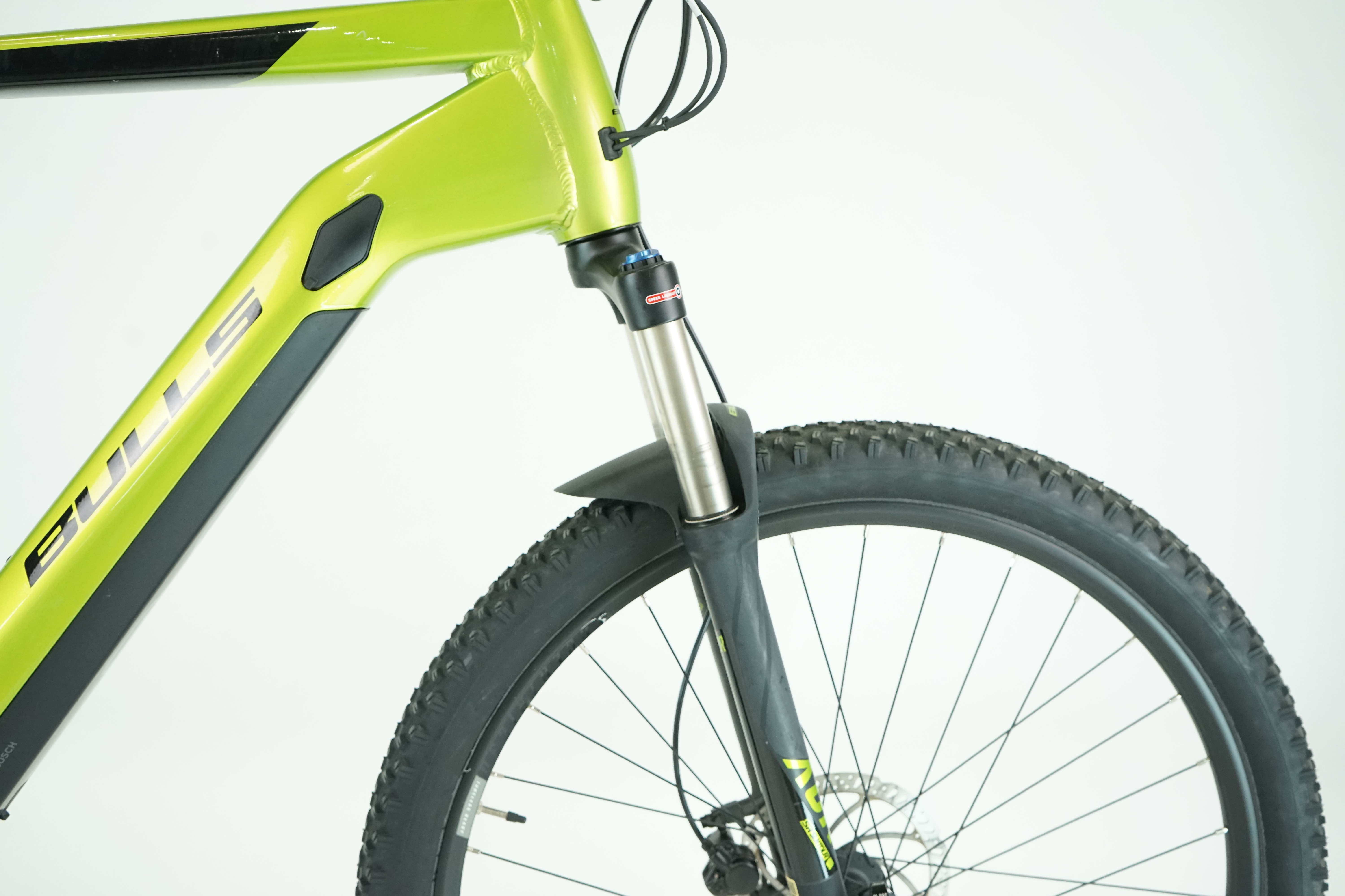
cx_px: 672
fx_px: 1270
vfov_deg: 38.9
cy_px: 448
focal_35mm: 34
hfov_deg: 55.8
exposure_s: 1/200
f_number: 5.6
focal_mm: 34
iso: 2500
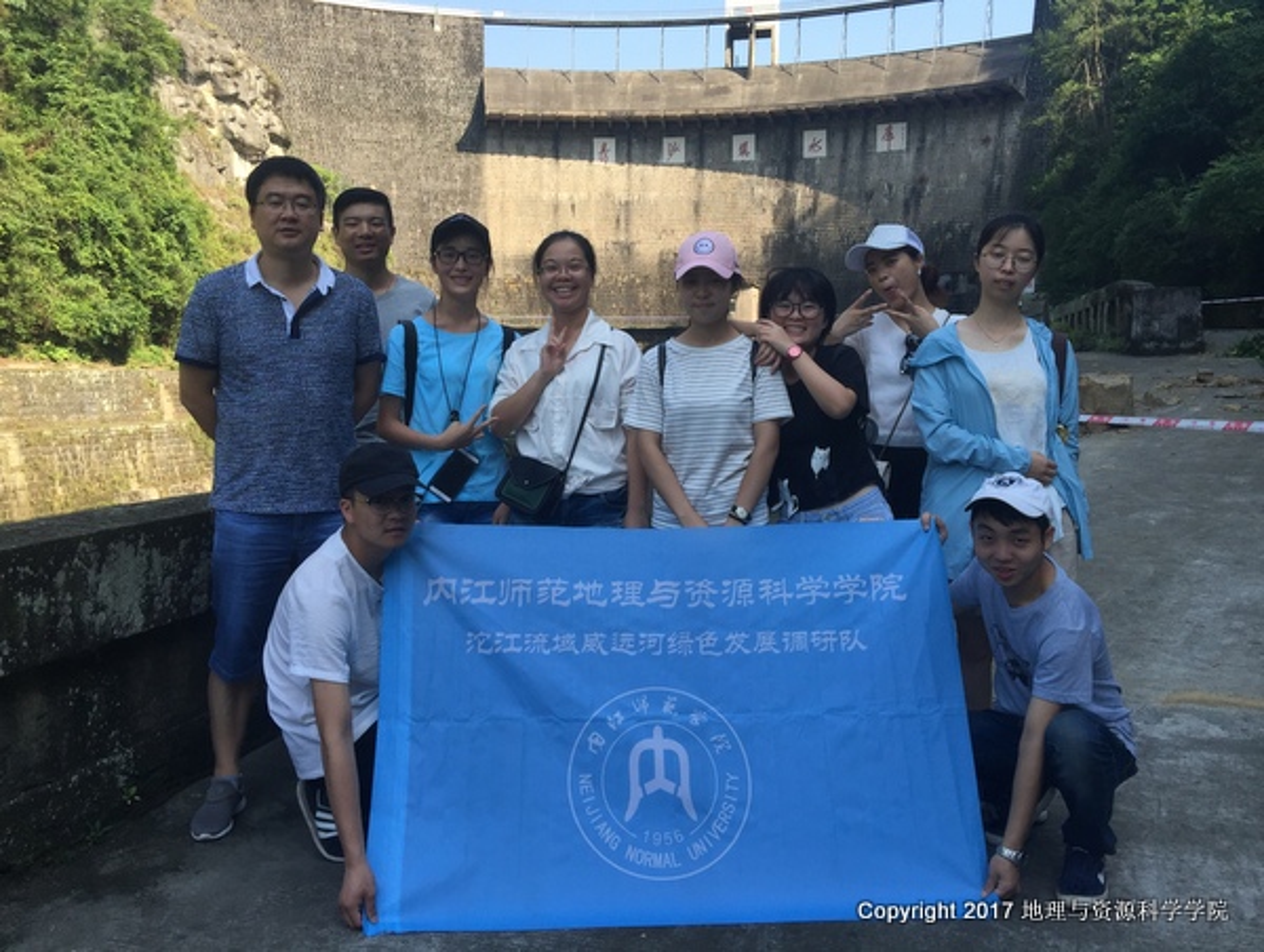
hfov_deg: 61.6
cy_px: 476
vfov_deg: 48.3
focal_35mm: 29
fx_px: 1061
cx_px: 632
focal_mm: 4.15
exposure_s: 1/542
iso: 32
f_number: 2.2
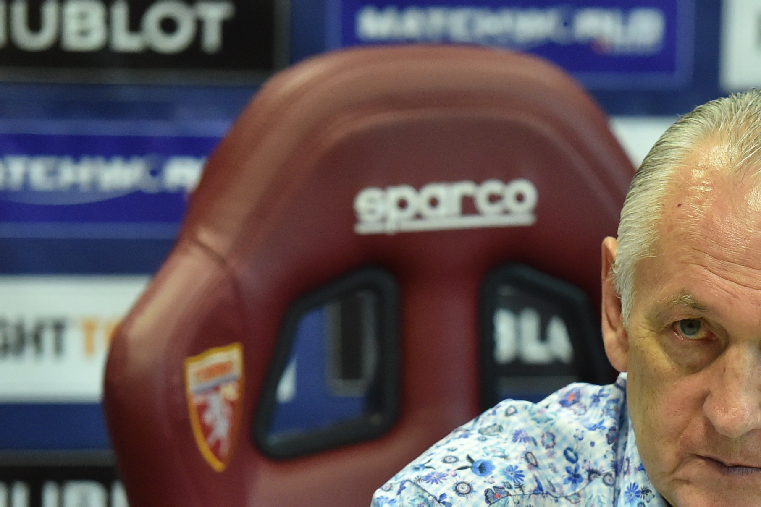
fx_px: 6891
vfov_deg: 4.2
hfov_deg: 6.3
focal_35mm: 326
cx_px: 723
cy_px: 476
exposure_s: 1/1000
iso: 6400
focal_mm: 160
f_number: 3.2
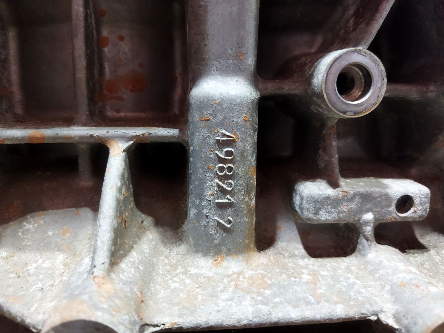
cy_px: 166
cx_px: 222
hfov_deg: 65.3
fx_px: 346
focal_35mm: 27
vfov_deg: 51.4
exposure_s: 1/33
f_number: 1.79
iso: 372
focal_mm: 4.71
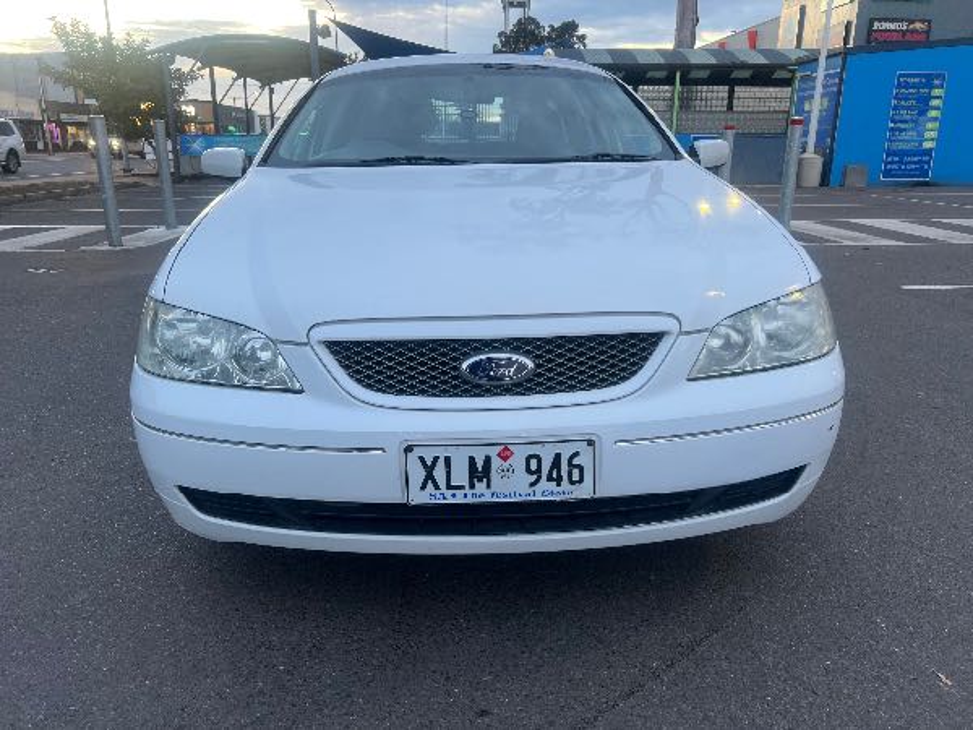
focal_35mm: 26
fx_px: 731
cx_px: 486
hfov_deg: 67.3
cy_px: 365
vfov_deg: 53.1
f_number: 1.5
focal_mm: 5.7
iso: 125
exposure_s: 1/121
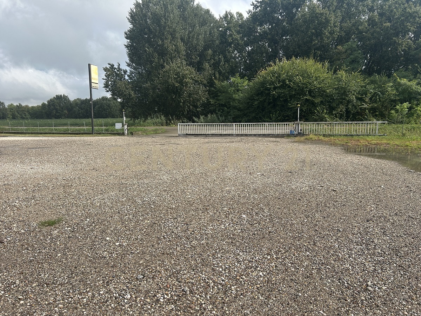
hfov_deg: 67.3
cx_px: 210
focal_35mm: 26
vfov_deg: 53.1
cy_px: 158
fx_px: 316
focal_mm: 5.7
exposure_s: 1/4630
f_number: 1.5
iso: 50
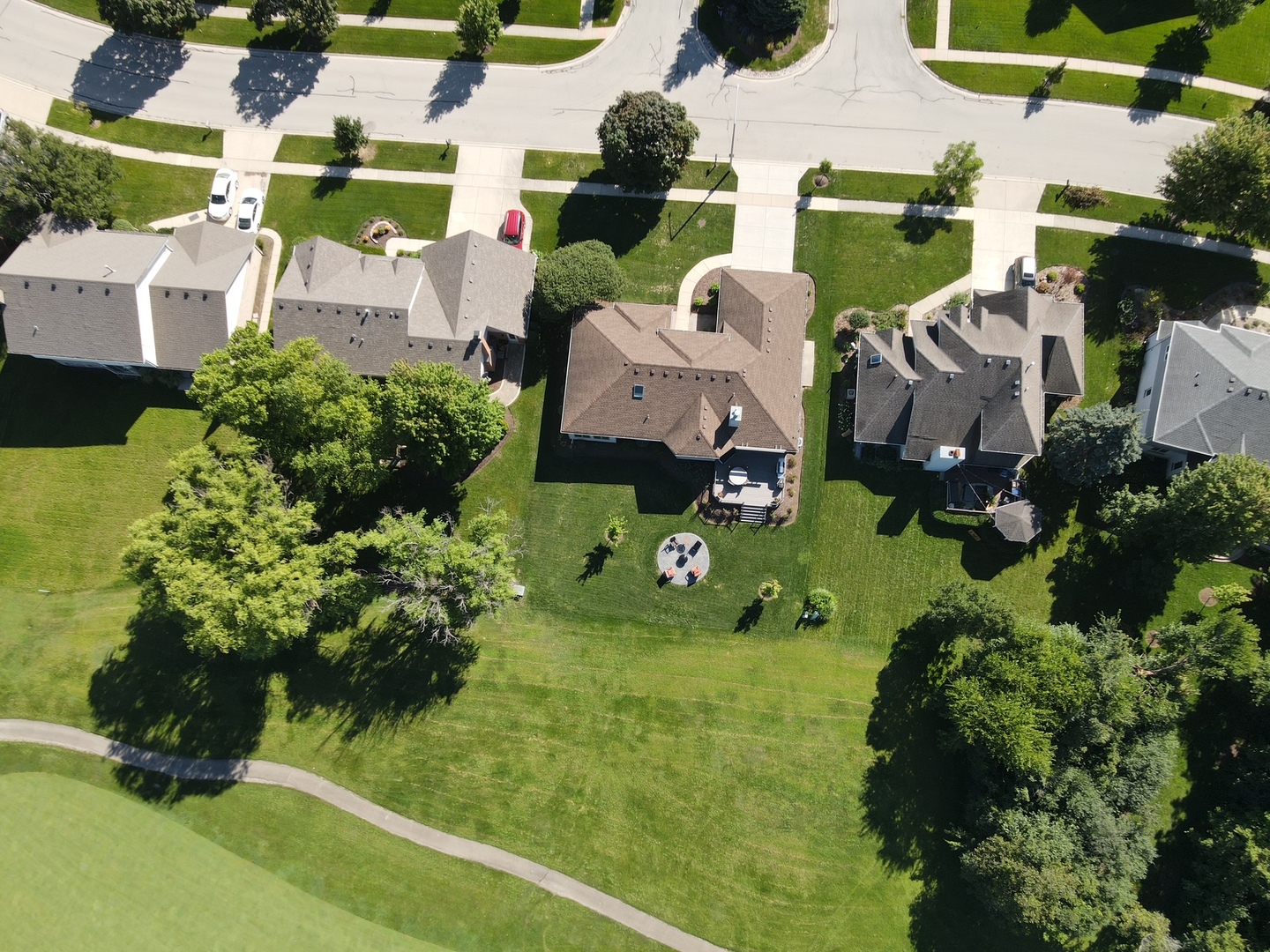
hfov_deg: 71.6
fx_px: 881
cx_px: 635
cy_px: 476
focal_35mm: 24
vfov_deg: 56.8
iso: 100
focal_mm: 4.5
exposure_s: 1/20
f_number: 2.8
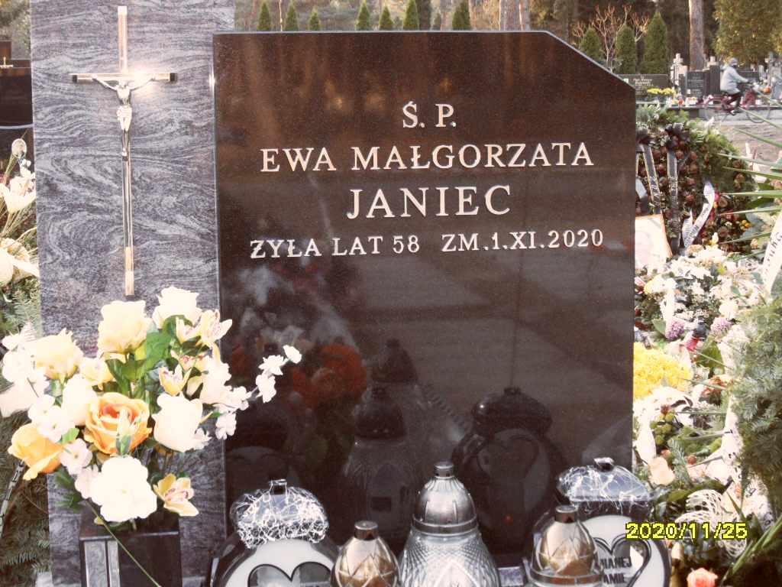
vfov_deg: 24.4
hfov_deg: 32.2
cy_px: 294
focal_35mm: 60
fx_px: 1355
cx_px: 391
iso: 200
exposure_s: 1/45
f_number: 4
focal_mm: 10.3
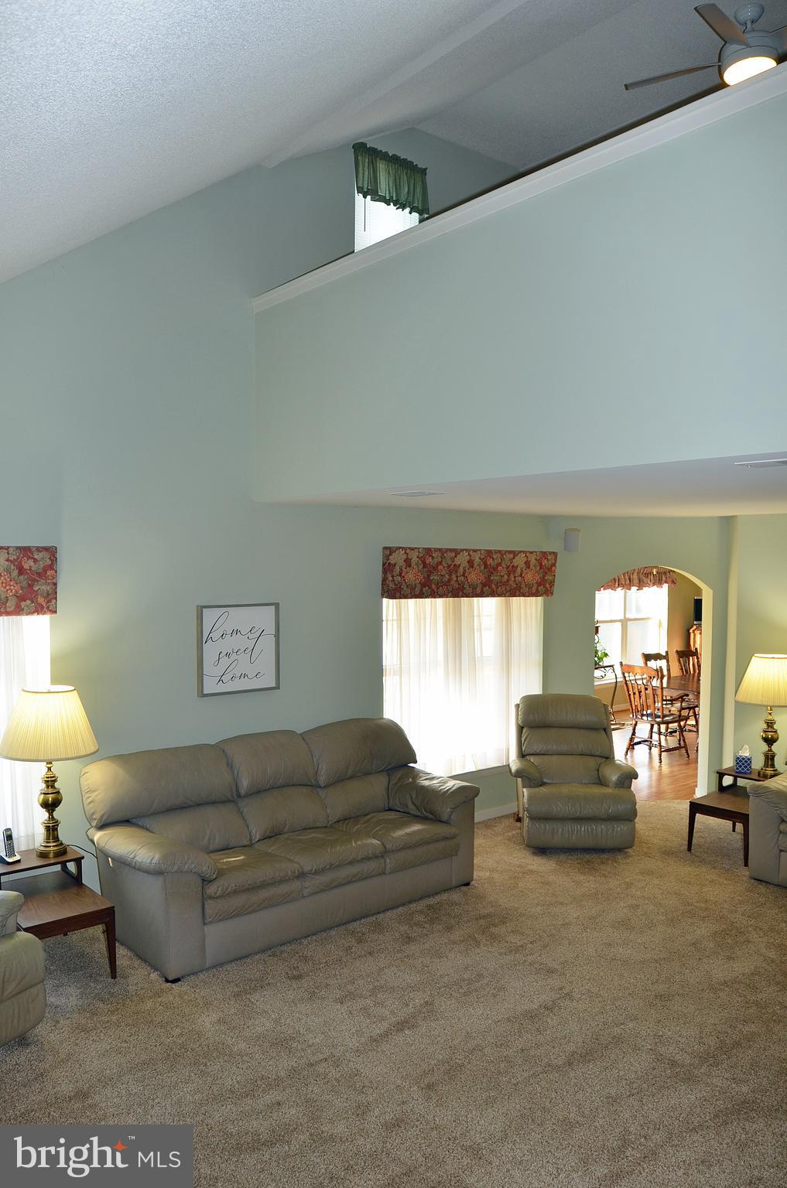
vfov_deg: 53.2
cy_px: 594
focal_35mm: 36
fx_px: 1186
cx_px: 394
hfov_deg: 36.7
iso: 320
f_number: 4
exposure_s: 1/60
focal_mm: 24
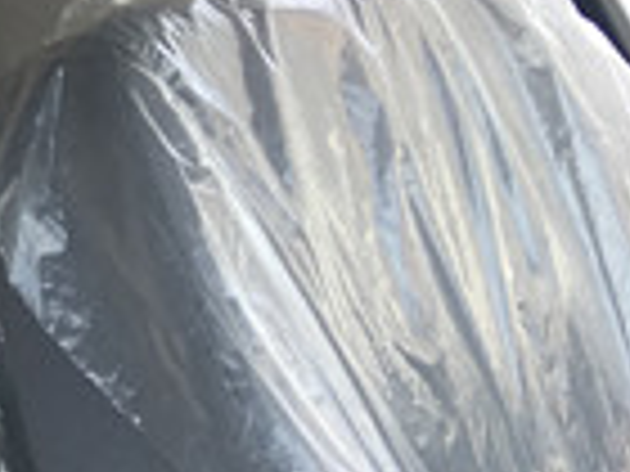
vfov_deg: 9.8
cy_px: -202
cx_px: -882
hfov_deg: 11.2
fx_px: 2675
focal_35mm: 147
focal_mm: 4.15
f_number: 2.2
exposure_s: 1/134
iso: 25
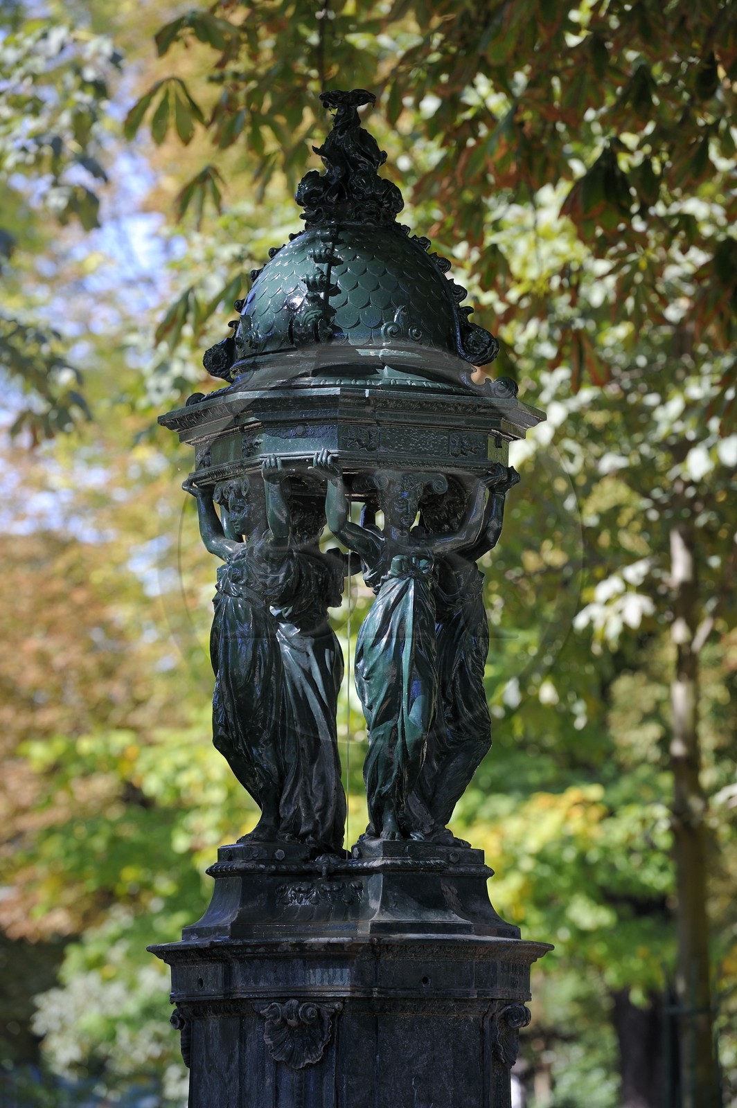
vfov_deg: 11.8
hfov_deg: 7.8
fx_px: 5383
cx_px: 368
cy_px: 554
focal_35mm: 175
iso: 200
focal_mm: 175
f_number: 5.6
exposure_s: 1/160
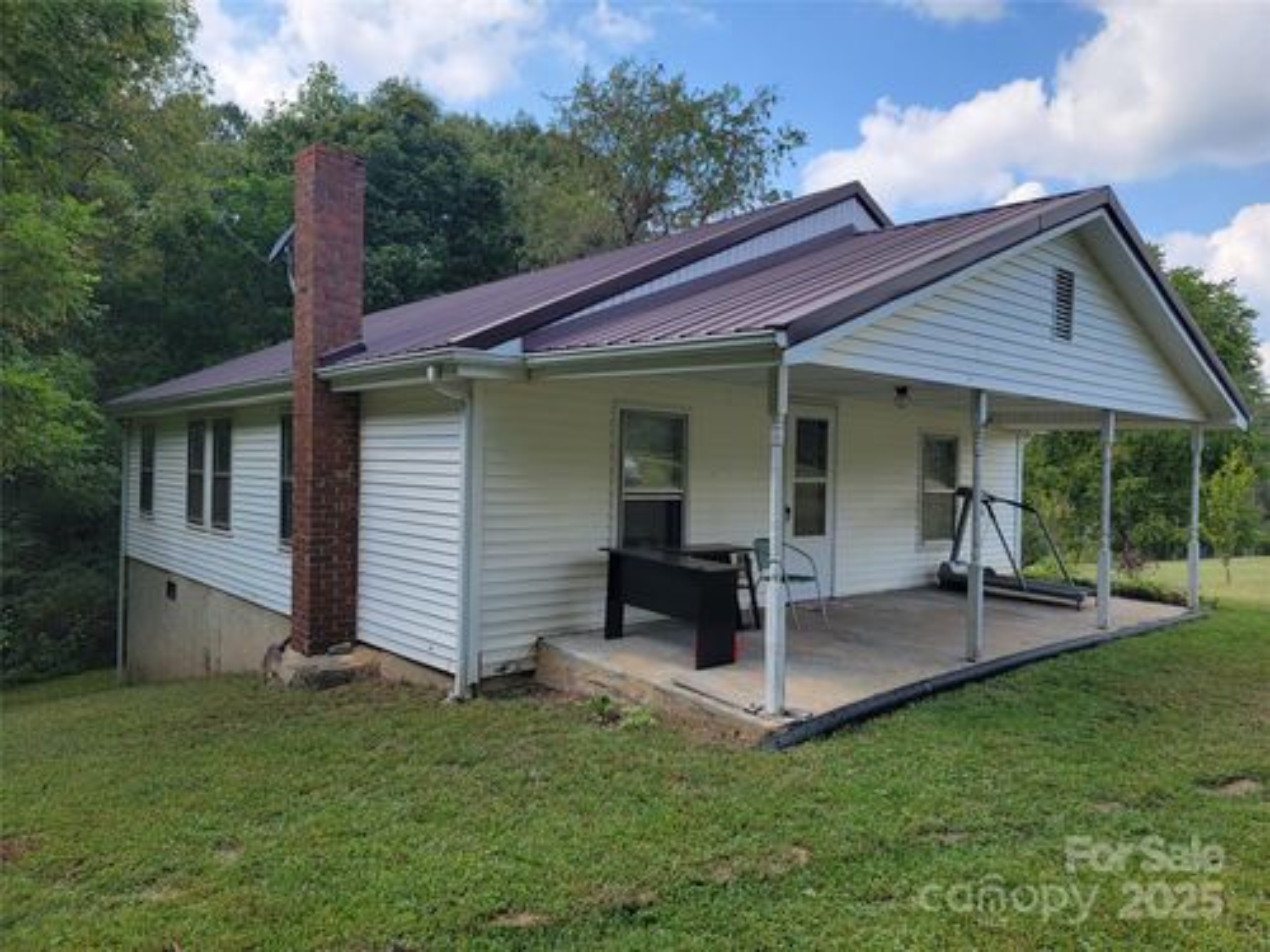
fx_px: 881
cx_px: 635
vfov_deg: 56.8
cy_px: 476
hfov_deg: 71.6
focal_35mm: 24
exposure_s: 1/379
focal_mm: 6.7
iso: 16
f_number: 1.8
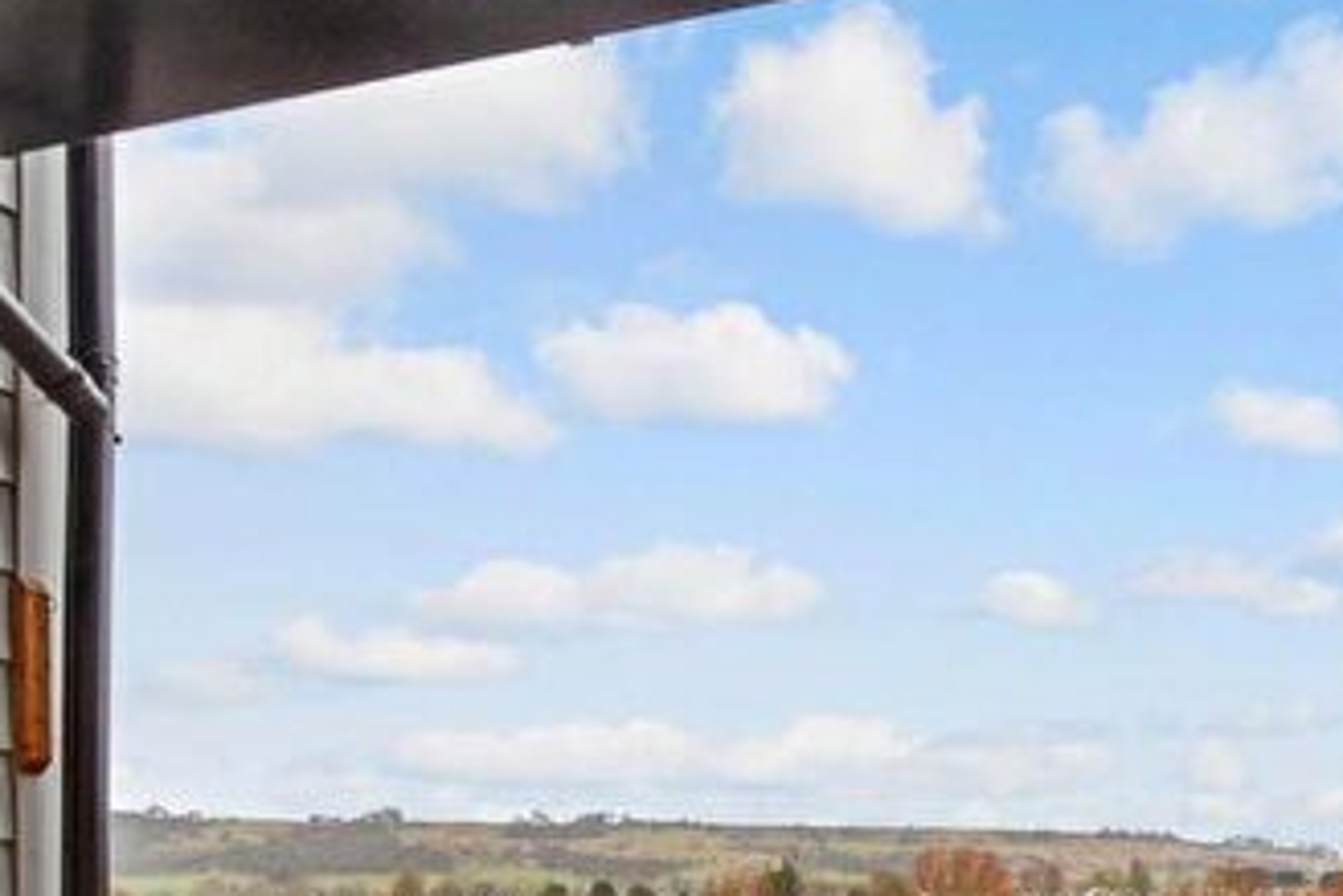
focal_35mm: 32
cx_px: 1069
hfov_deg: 54.8
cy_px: 894
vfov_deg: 36.9
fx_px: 1194
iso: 160
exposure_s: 1/20
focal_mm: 10
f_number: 6.3
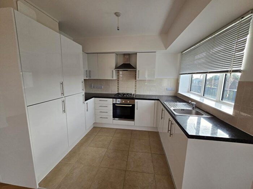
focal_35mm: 13
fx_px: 95
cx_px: 126
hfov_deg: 106.2
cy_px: 94
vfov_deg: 89.9
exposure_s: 1/359
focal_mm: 2.2
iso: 100
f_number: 2.2
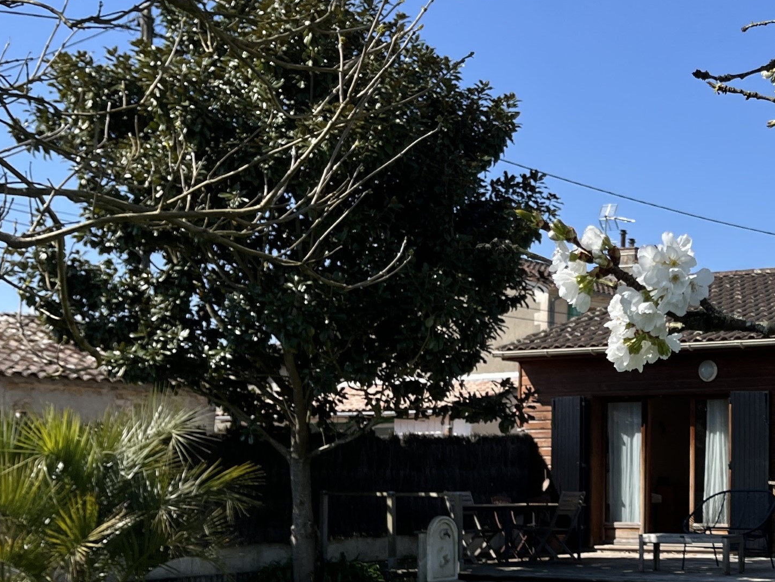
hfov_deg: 28.9
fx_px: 1388
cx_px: 801
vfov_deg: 23.4
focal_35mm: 62
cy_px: 436
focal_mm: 5.1
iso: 50
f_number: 1.6
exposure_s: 1/2358
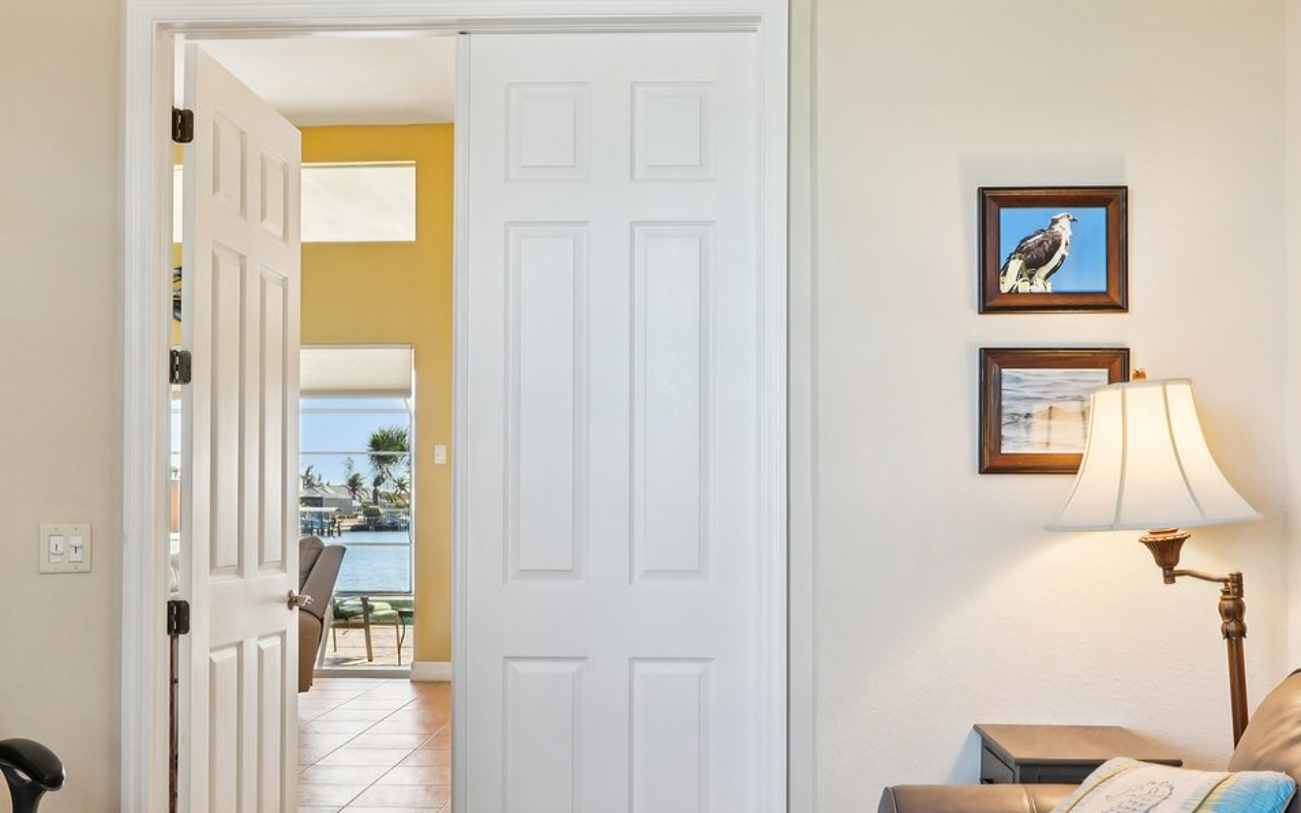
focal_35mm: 35
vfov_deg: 36.1
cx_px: 640
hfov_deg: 55.3
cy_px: 509
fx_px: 1241
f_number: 8
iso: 400
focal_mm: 16
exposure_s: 1/25
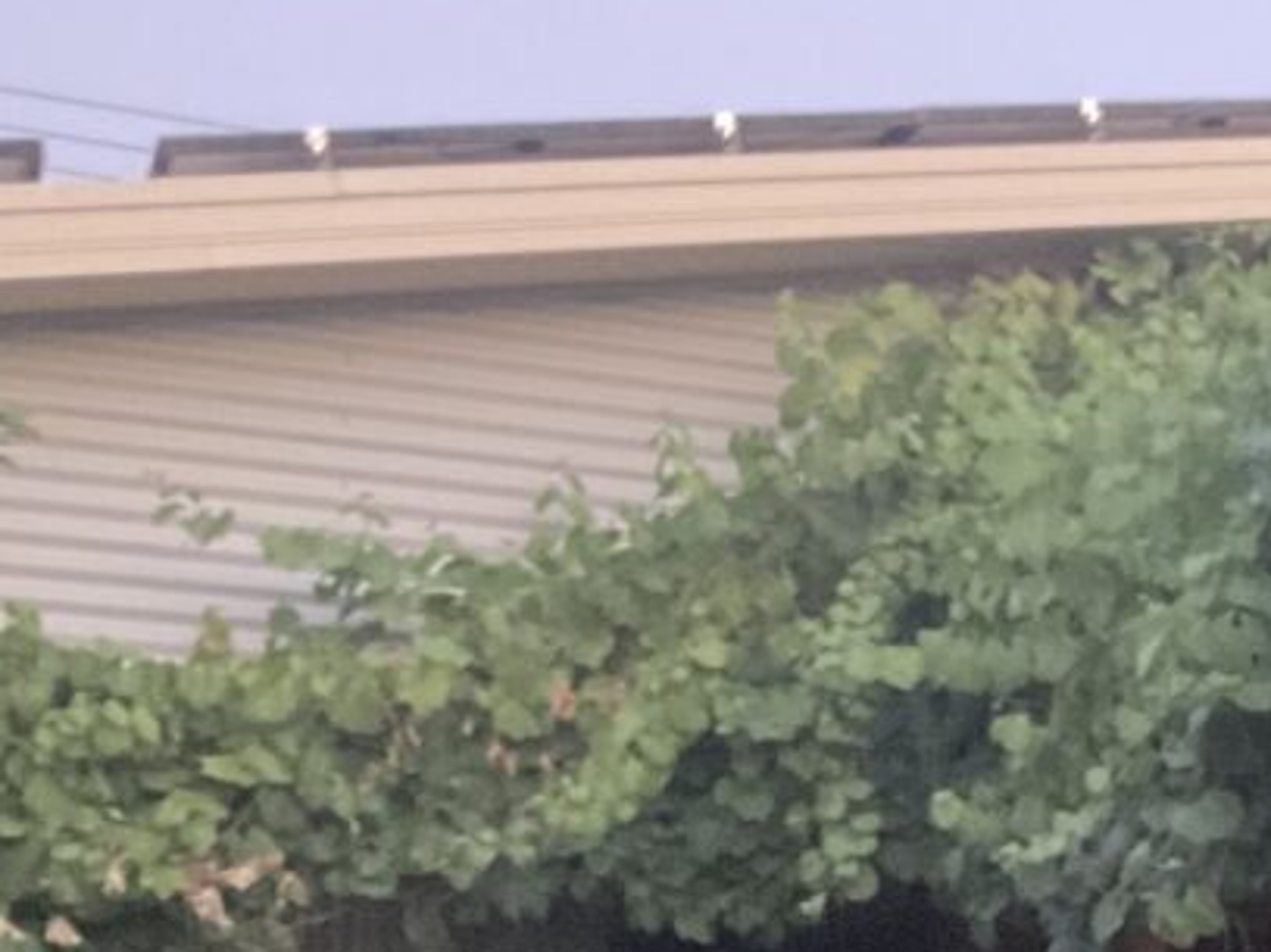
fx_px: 3928
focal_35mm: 107
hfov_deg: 15.9
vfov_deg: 13.4
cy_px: 1178
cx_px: 2217
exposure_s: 1/24
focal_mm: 3
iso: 500
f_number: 1.8
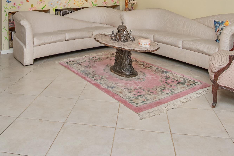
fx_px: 221
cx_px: 95
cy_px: -12
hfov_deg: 55.4
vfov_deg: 34.1
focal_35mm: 34
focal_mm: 10
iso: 800
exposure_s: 1/125
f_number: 5.6
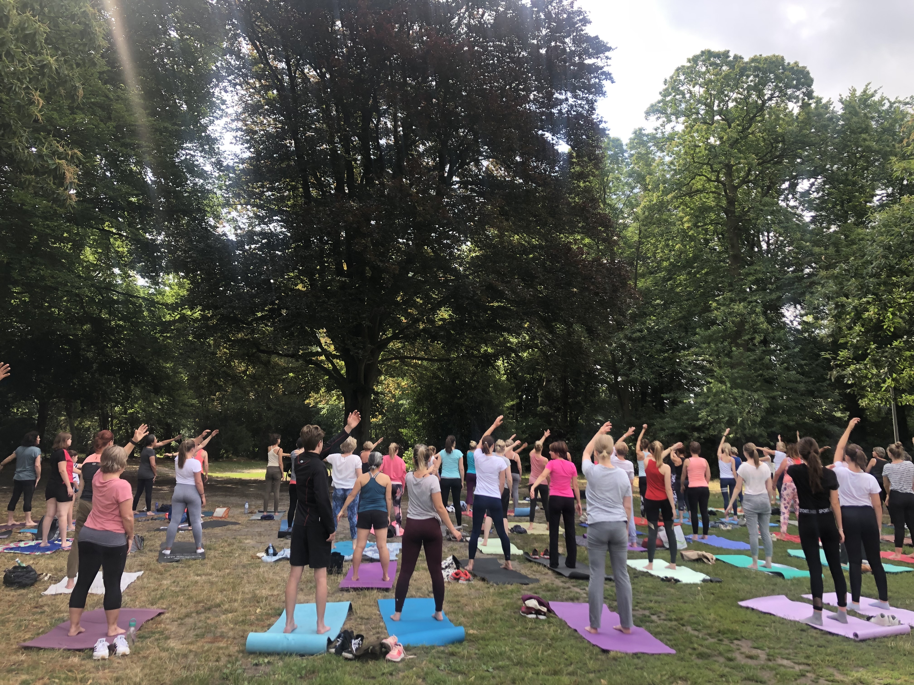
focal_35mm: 28
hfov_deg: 63.4
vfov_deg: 49.7
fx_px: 739
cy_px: 342
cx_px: 457
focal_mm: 4
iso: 20
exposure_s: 1/267
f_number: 1.8
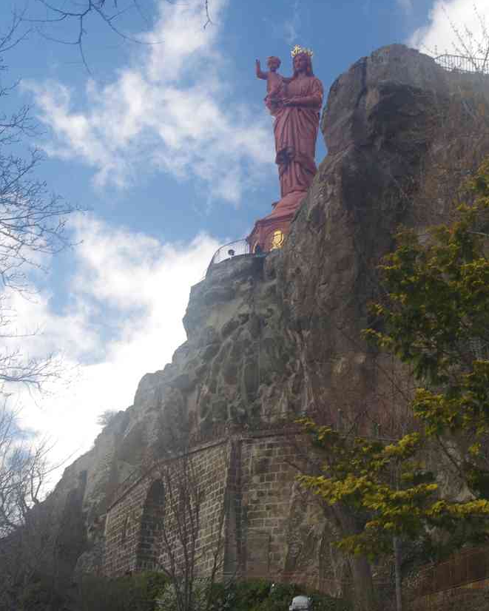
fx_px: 1077
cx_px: 246
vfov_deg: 31.6
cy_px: 331
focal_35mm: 60
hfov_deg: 25.6
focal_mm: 35
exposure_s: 1/60
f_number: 8
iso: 200
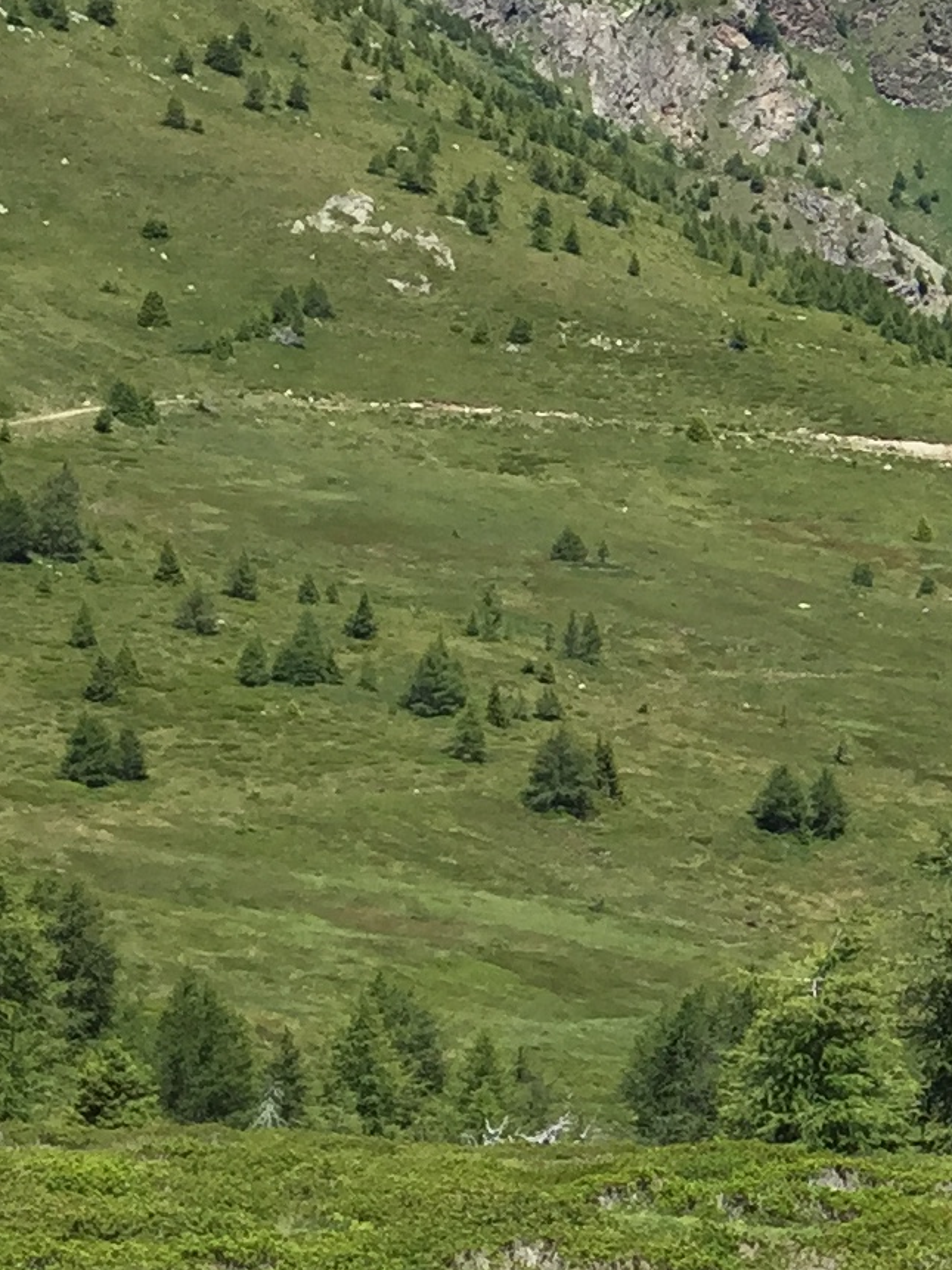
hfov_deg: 12.2
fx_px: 4037
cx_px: 1798
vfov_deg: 17.9
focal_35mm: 110
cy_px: 454
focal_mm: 4.15
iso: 32
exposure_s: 1/1276
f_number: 2.2
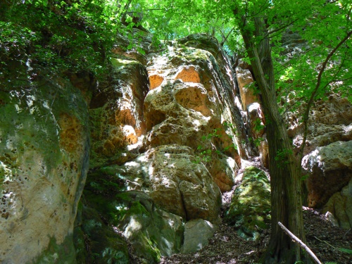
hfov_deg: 51.4
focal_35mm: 36
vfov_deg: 39.7
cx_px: 176
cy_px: 132
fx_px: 366
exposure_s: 1/30
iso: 125
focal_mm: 6
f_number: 2.8
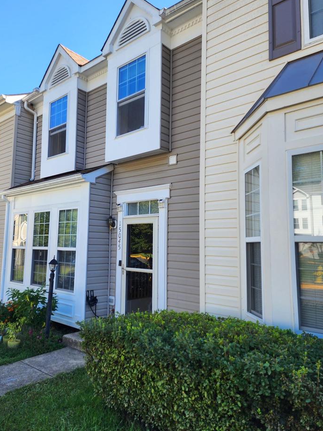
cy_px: 212
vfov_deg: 65.3
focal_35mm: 27
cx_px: 134
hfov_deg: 51.1
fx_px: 336
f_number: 1.8
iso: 12
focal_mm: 6.4
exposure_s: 1/247
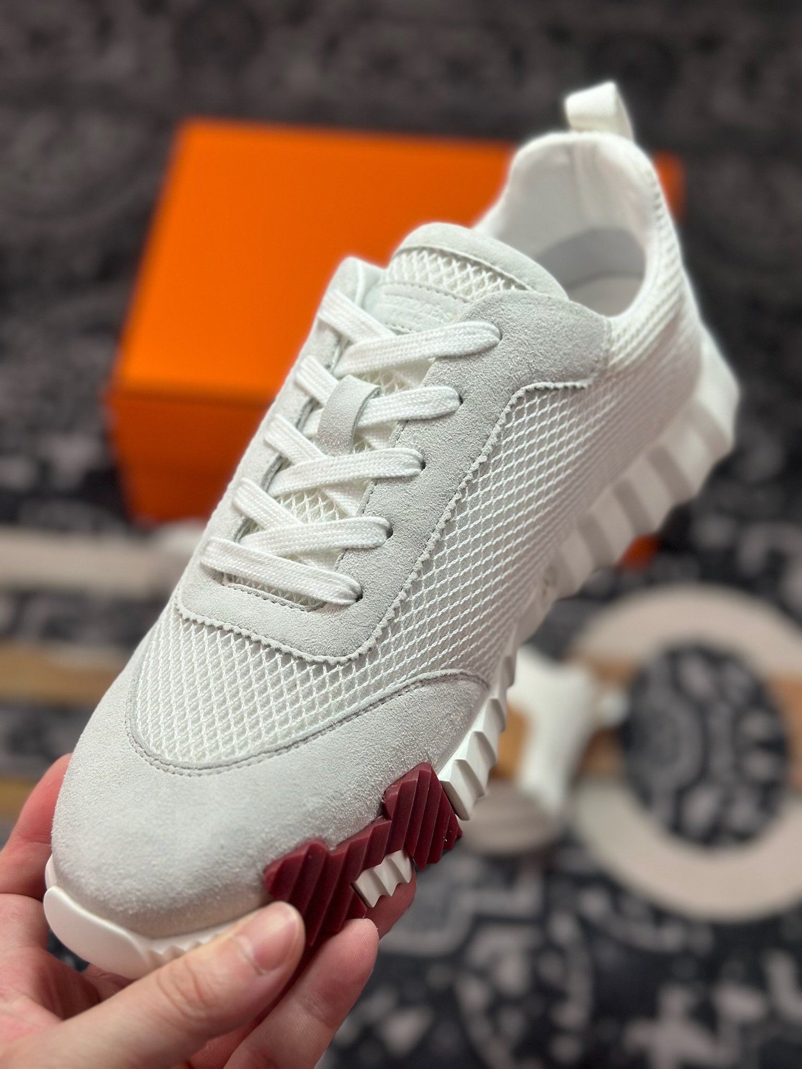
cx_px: 401
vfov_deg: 39.7
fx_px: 1483
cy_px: 534
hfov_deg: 30.3
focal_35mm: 48
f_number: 1.78
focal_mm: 6.86
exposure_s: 1/1395
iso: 80
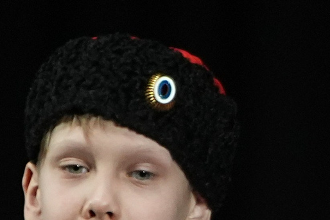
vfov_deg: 1.0
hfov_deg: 1.5
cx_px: 424
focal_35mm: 1419
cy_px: 460
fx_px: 13010
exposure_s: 1/500
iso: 3200
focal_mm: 190
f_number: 2.8
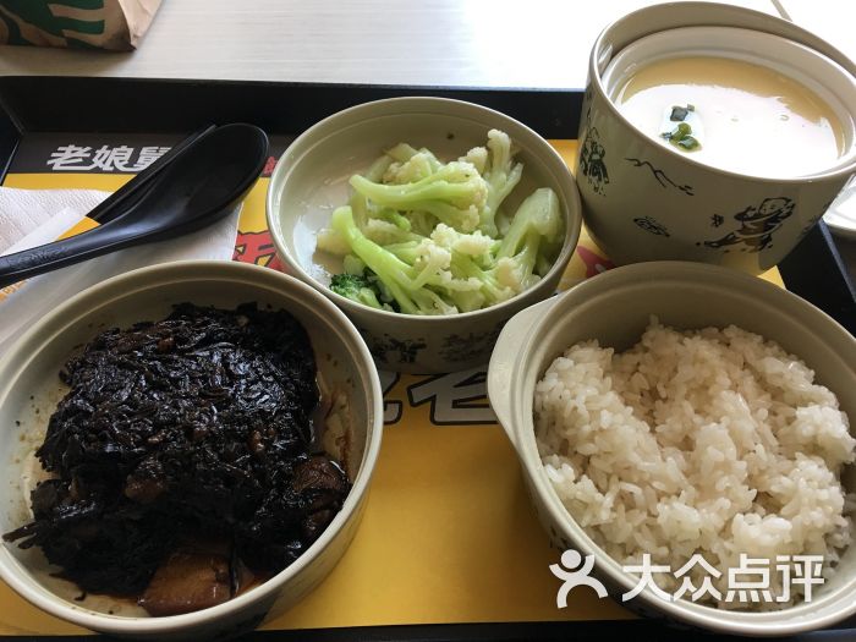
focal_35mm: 29
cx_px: 428
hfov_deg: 61.7
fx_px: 717
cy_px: 321
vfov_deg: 48.2
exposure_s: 1/33
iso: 64
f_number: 2.2
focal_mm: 4.15
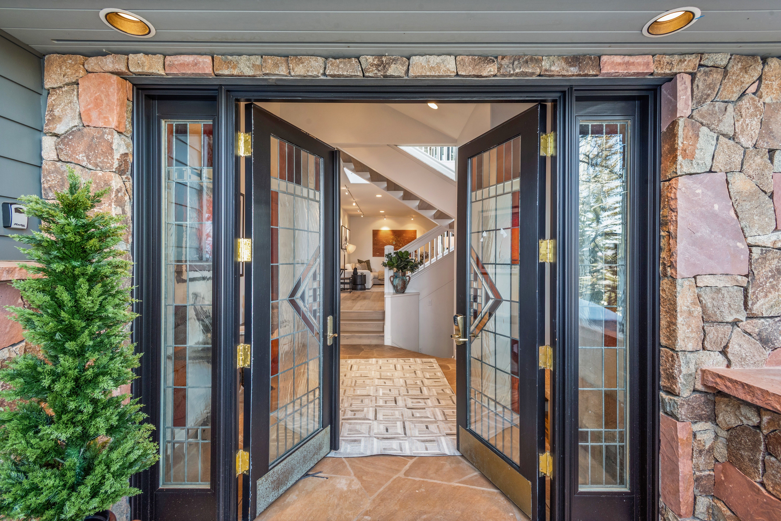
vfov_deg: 70.5
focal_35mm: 17
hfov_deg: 93.3
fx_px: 369
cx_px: 390
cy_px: 260
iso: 400
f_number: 10
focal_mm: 17
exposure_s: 1/4
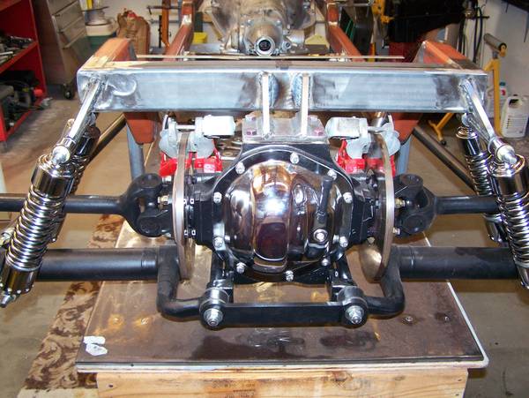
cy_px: 199
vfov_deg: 37.8
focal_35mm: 38
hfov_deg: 48.9
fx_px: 581
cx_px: 264
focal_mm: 6.3
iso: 160
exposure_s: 1/60
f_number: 2.8
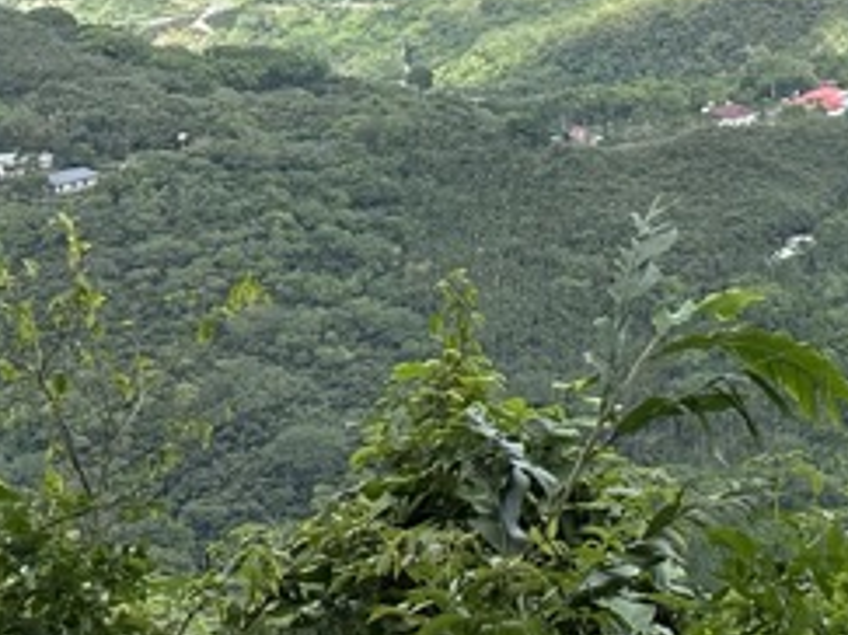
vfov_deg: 13.6
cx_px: 1769
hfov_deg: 15.1
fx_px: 2473
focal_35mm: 101
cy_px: -384
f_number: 1.78
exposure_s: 1/2967
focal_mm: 6.86
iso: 80
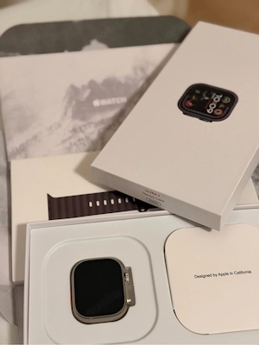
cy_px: 172
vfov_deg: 39.7
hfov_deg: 30.3
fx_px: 479
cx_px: 130
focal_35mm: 48
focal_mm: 6.76
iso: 125
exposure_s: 1/50
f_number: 1.78
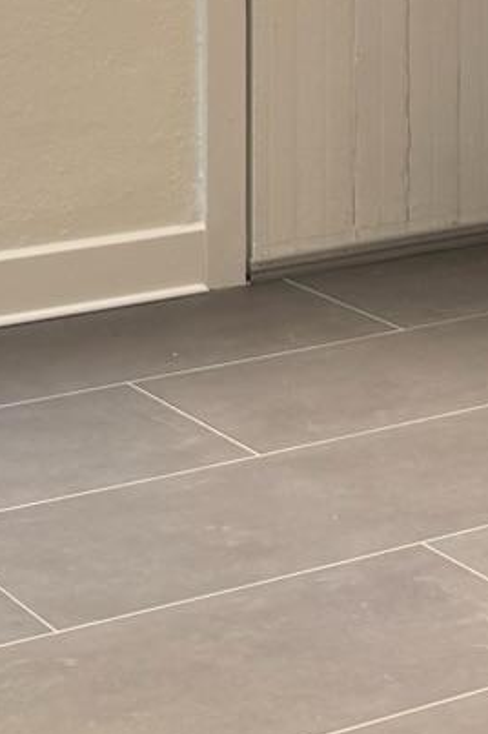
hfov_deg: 9.9
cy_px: -188
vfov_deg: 15.5
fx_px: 2587
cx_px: 1011
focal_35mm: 127
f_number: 1.78
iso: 125
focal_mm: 6.76
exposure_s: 1/60
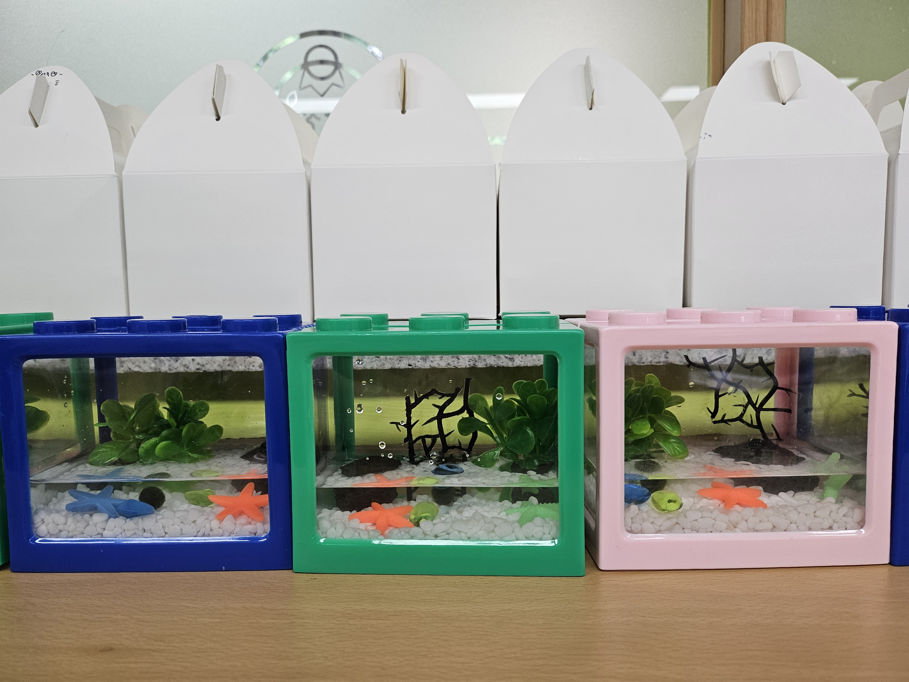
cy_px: 341
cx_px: 454
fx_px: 630
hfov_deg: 71.6
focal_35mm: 24
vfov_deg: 56.8
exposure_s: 1/180
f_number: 1.8
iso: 125
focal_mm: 5
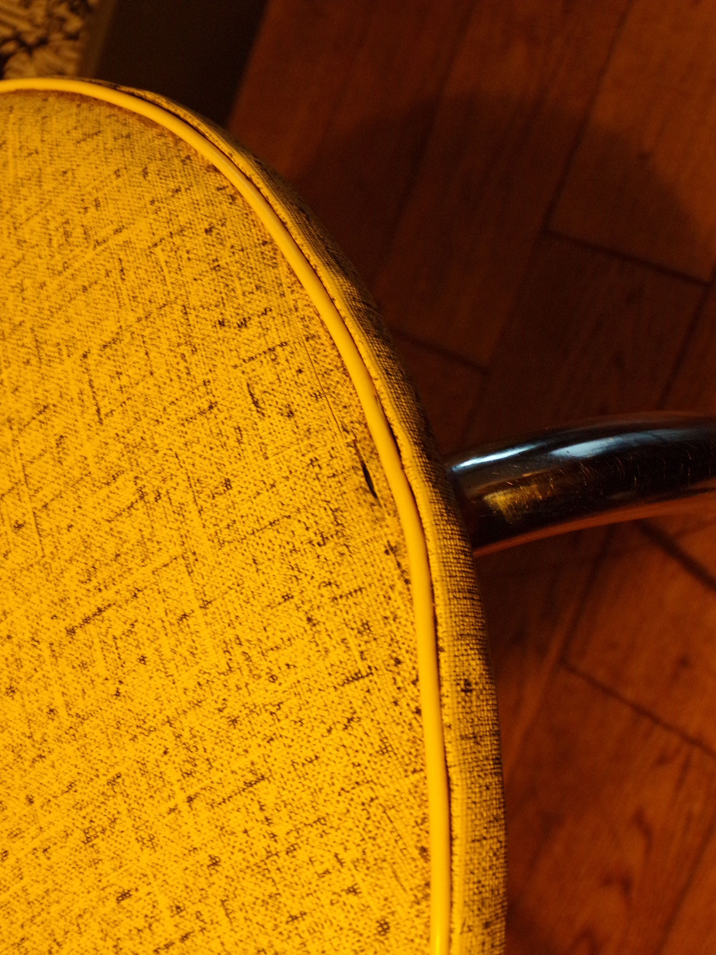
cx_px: 358
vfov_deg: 44.8
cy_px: 478
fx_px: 1158
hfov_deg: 34.3
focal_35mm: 42
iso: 312
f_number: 3.4
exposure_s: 1/17
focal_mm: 7.6
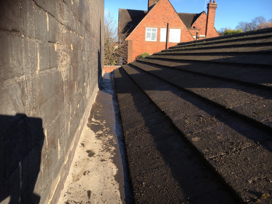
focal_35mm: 29
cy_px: 102
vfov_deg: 48.2
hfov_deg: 61.7
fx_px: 228
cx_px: 136
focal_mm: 4.15
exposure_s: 1/527
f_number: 2.2
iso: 25
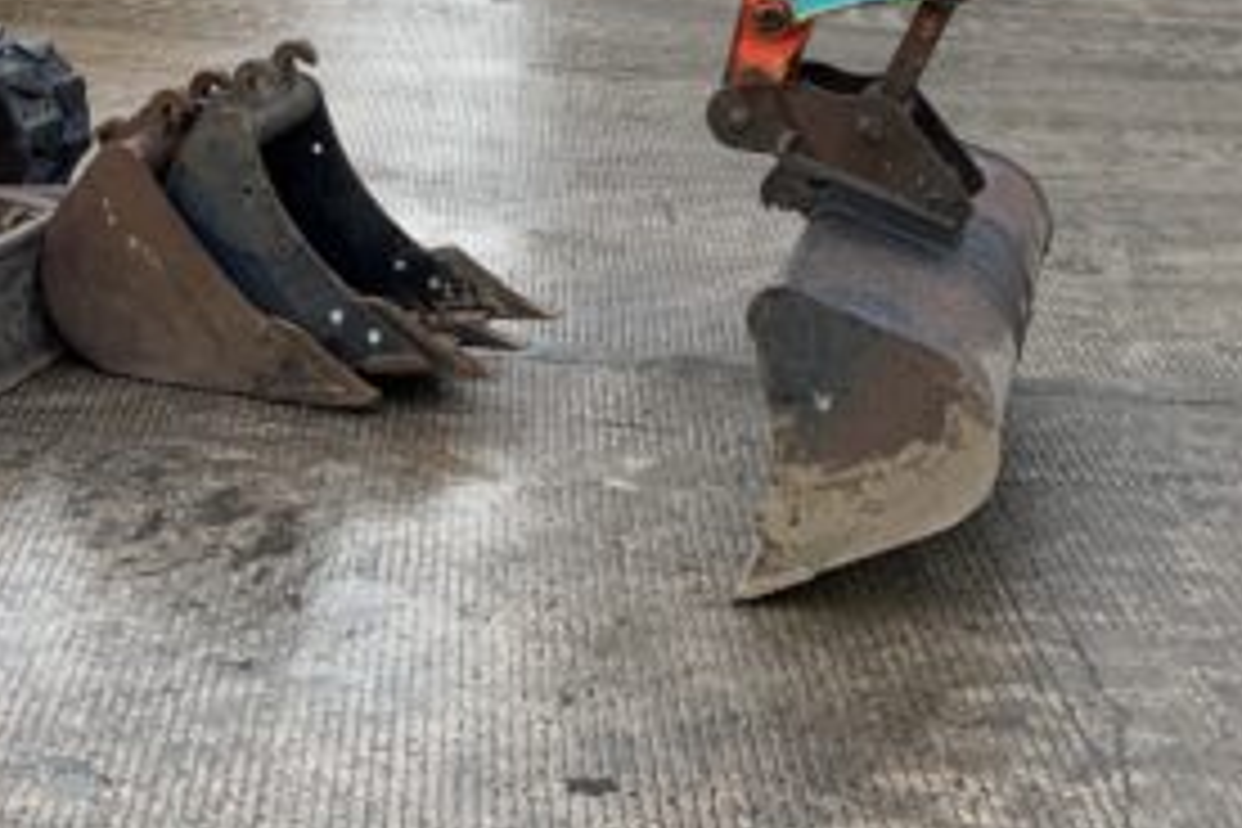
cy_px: -198
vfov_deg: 18.3
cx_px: 166
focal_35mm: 70
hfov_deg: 28.0
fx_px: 2415
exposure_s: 1/122
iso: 25
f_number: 1.8
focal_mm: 3
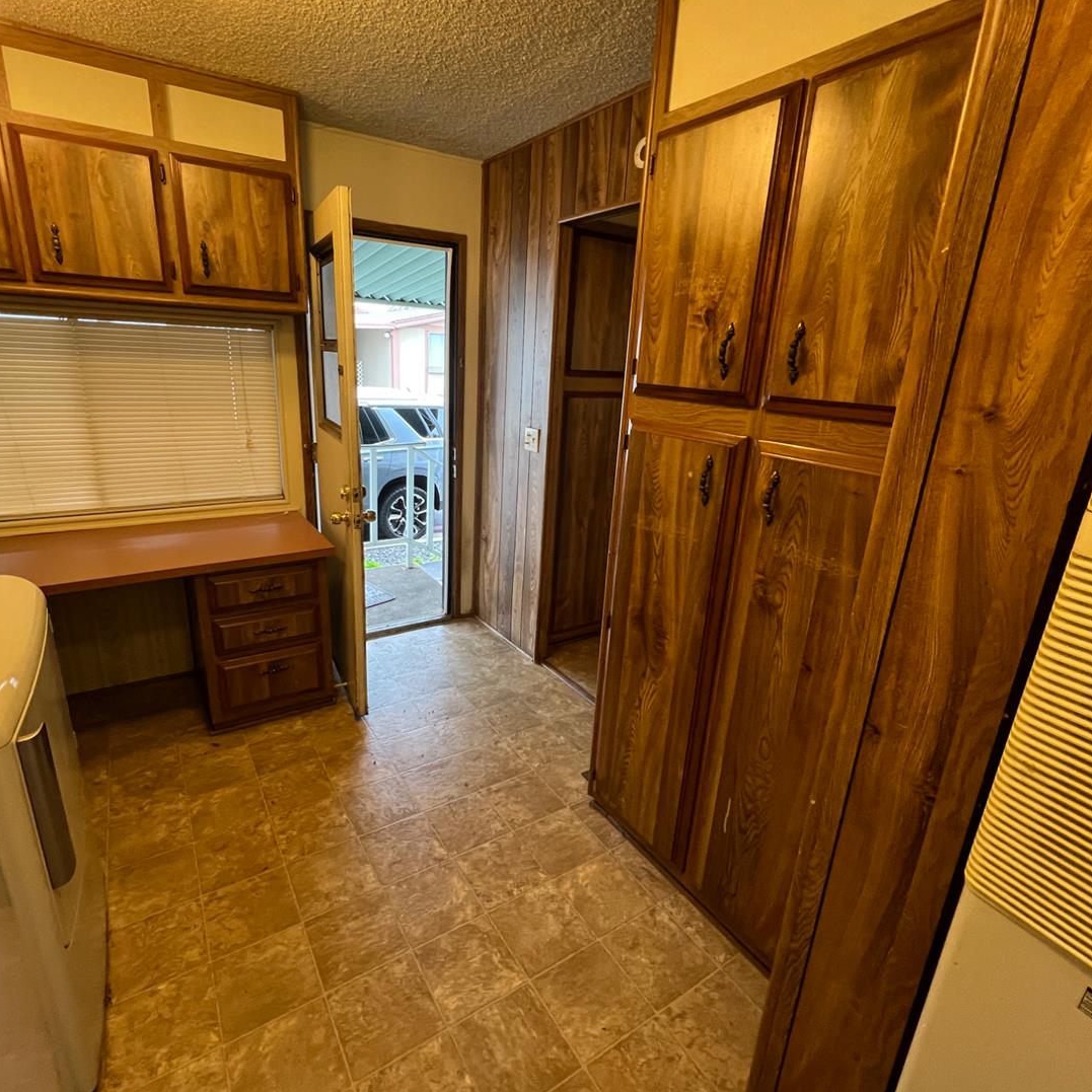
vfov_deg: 87.4
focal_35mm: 16
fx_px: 571
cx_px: 526
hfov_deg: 87.4
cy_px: 539
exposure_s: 1/60
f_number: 1.8
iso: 320
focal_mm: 1.57
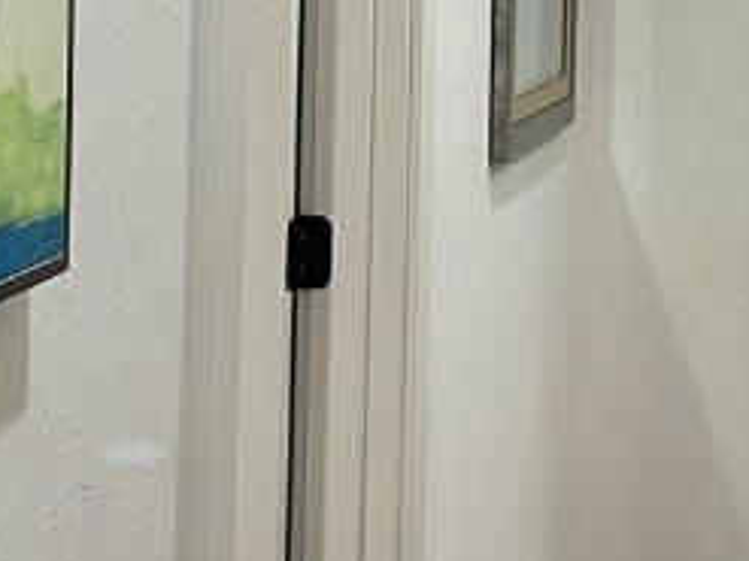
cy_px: -149
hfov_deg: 18.2
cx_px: 470
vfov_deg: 13.3
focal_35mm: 108
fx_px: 2336
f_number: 1.6
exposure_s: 1/60
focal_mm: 4.2
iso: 80
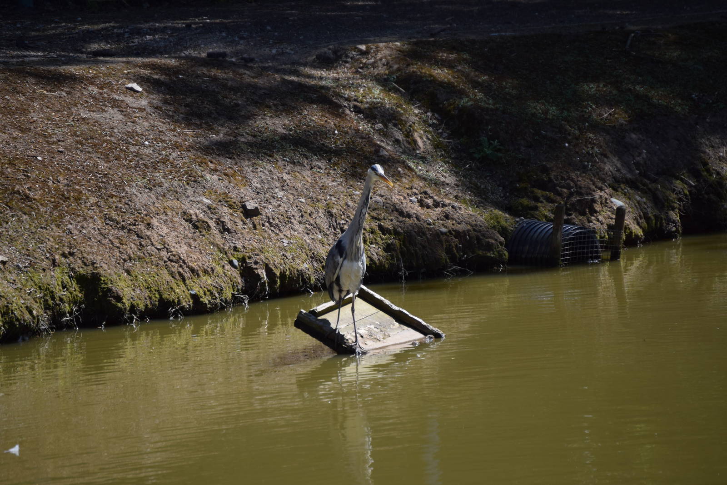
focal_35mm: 300
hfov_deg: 6.9
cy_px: 242
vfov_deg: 4.6
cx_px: 364
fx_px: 6058
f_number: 5.6
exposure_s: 1/1250
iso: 400
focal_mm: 200
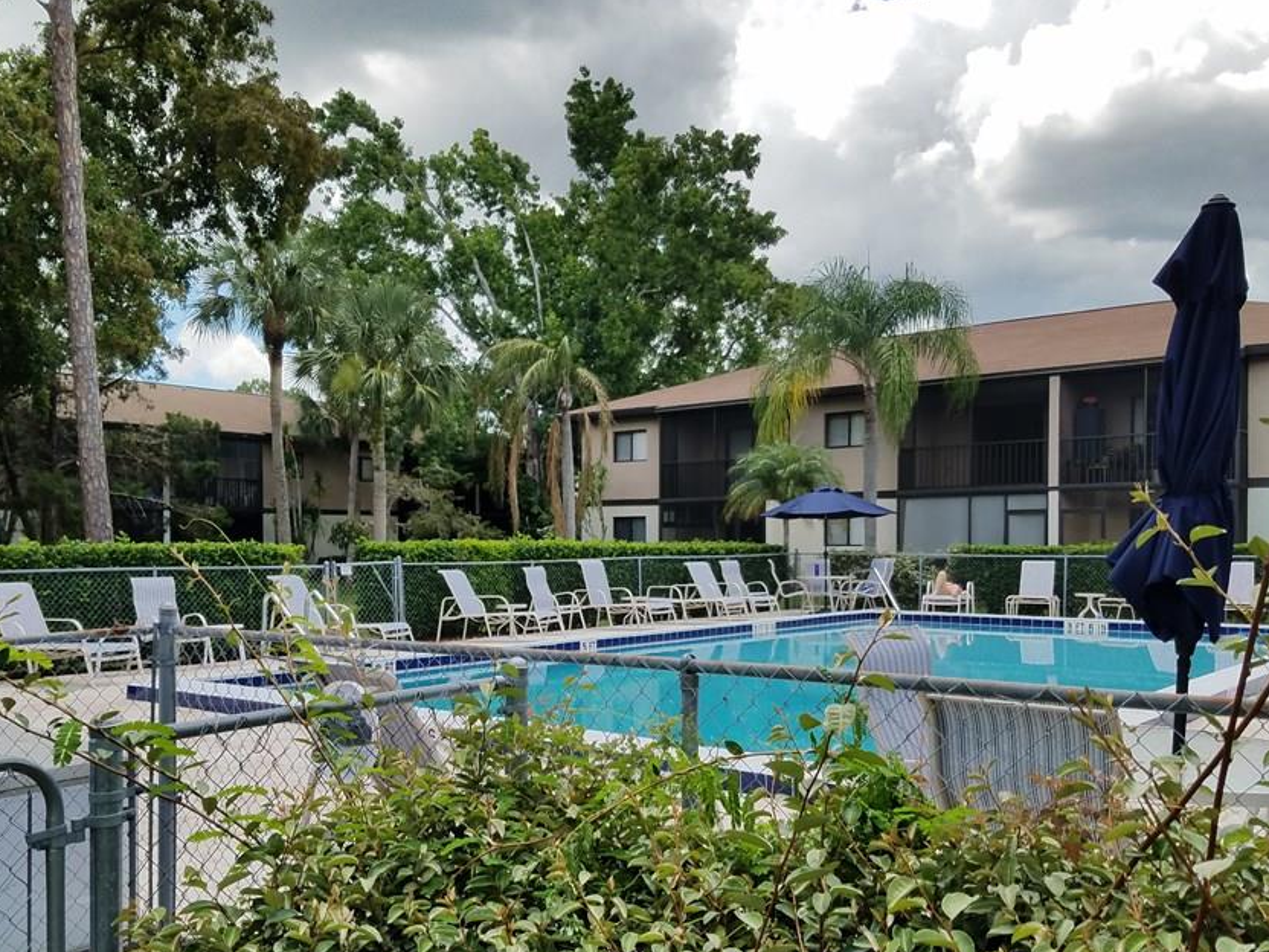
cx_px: 552
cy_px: 507
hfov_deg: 56.6
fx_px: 1173
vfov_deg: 44.1
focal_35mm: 32
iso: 50
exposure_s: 1/2984
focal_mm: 4.2
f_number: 1.7
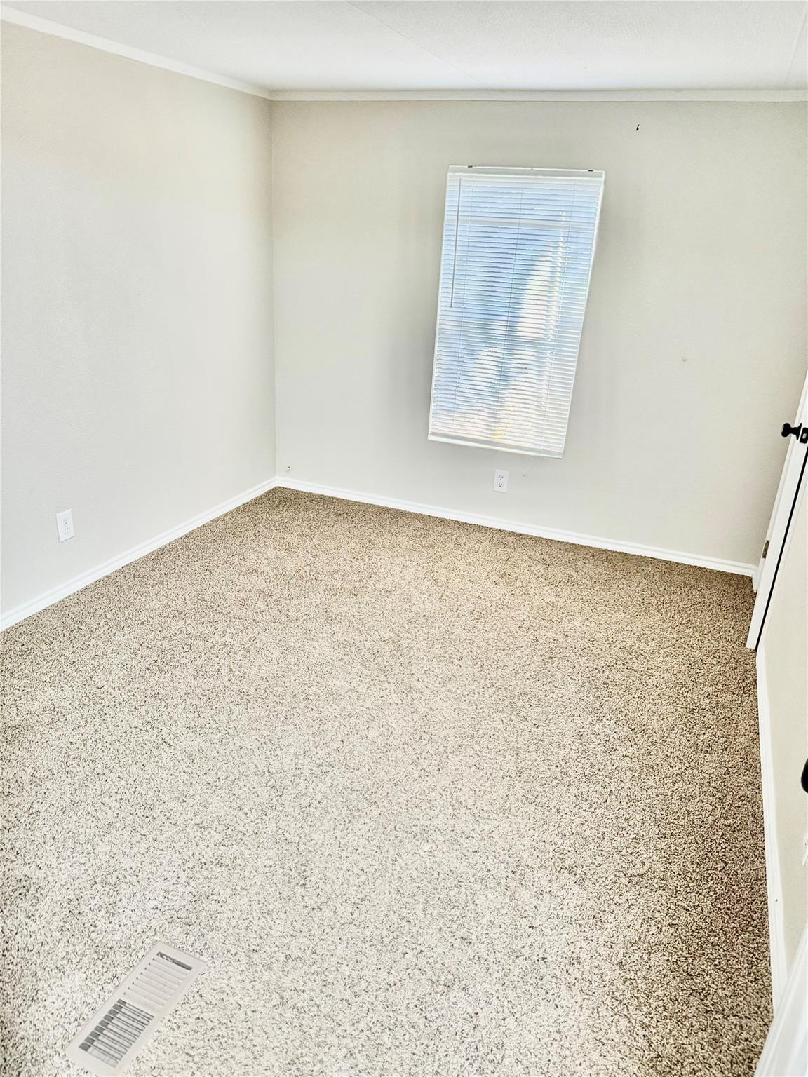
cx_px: 404
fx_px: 747
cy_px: 538
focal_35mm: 24
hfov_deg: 56.8
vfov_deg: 71.6
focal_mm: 6.76
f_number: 1.78
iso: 640
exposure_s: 1/60
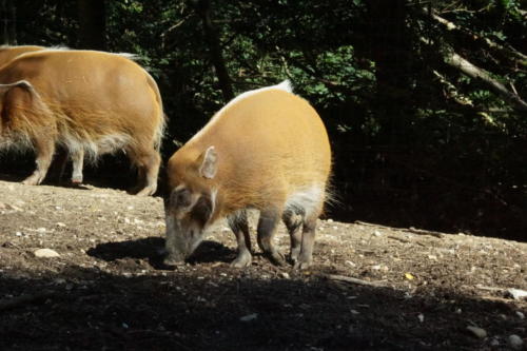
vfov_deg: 7.6
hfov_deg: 11.4
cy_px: 176
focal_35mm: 180
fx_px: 2634
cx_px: 264
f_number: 20
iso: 6400
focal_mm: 120
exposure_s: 1/640
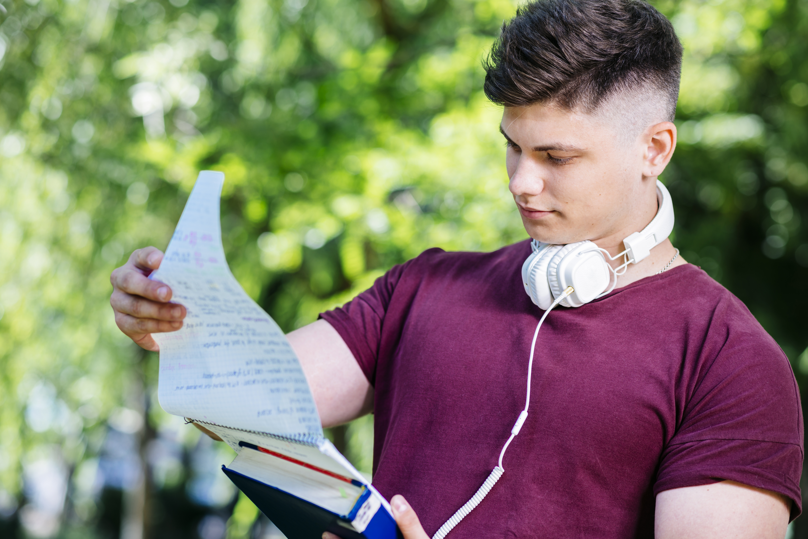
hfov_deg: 23.9
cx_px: 404
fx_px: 1908
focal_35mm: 85
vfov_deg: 16.1
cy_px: 270
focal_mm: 85
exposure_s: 1/250
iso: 160
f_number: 2.8
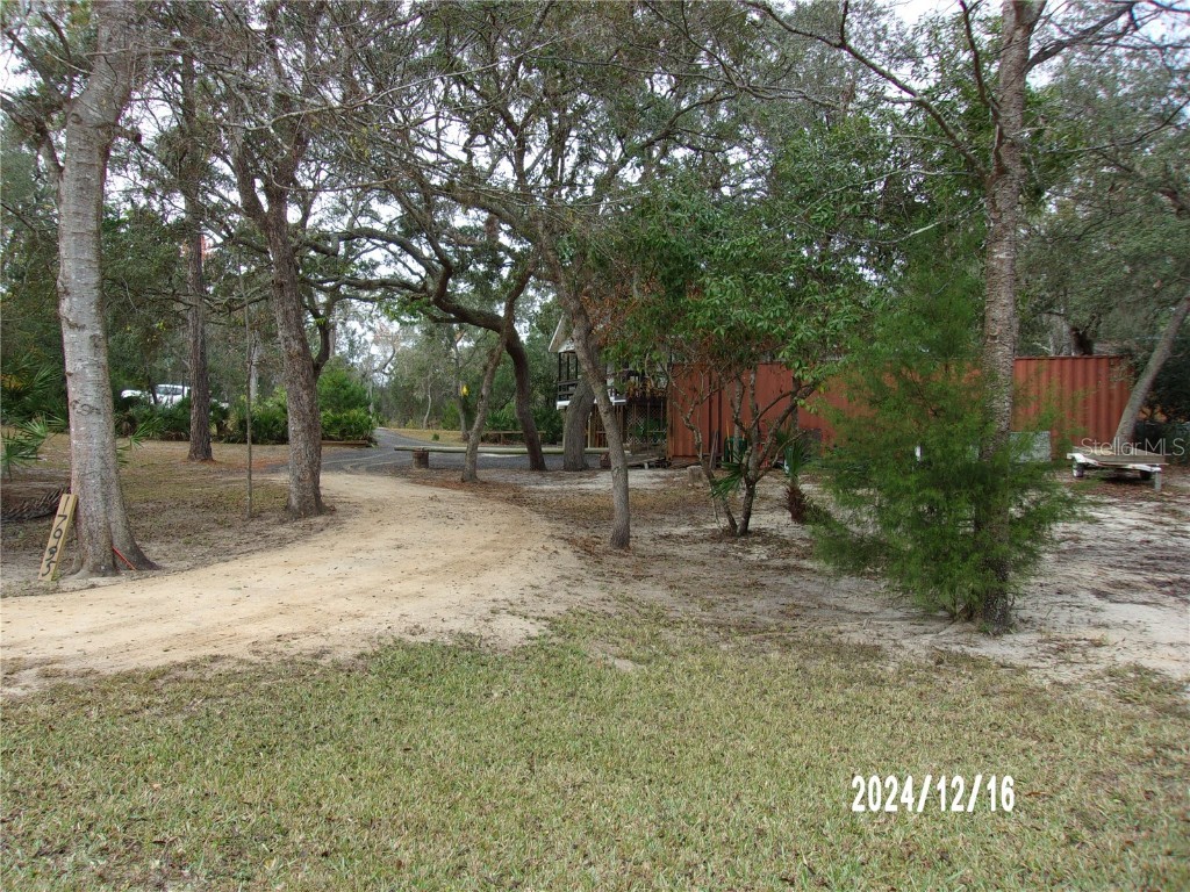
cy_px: 446
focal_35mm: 27
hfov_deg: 65.3
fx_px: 928
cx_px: 595
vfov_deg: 51.4
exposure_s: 1/120
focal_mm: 4.9
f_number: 3
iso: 80
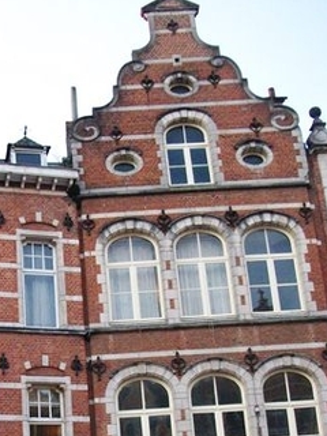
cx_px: 27
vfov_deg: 30.9
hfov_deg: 23.7
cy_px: 380
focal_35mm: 60
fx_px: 756
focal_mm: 5.7
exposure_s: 1/100
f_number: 2.9
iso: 320
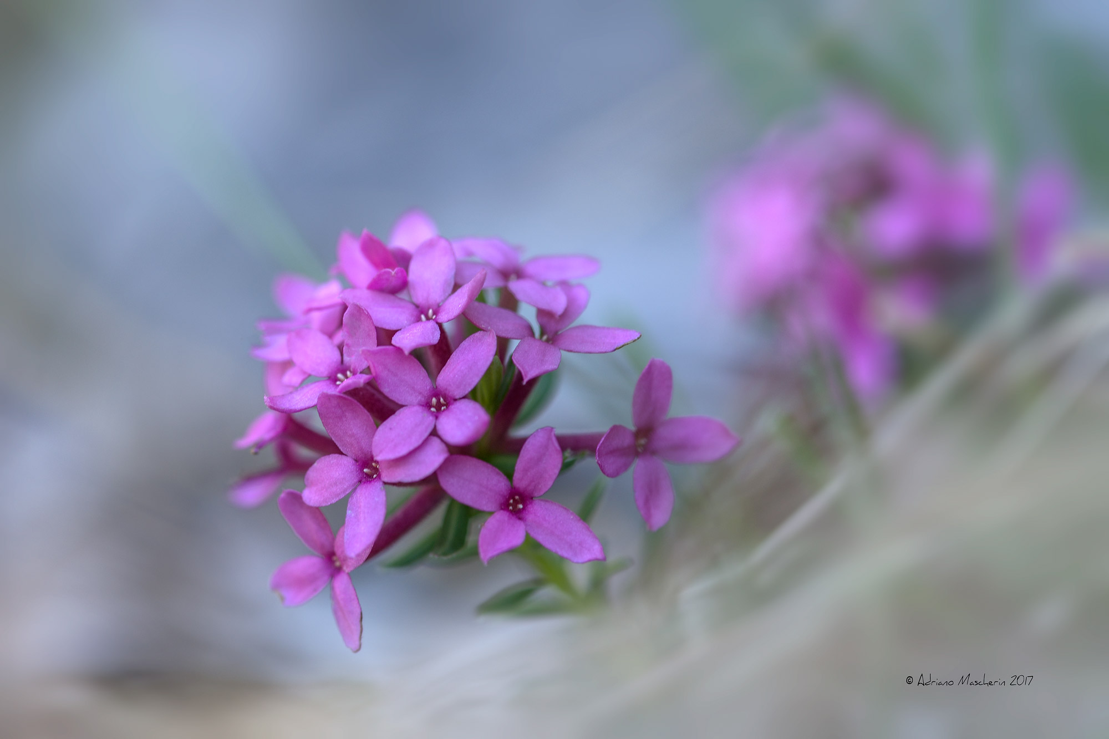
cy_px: 370
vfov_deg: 13.0
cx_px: 554
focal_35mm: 105
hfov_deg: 19.5
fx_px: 3234
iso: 100
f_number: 5
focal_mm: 105
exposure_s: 1/80
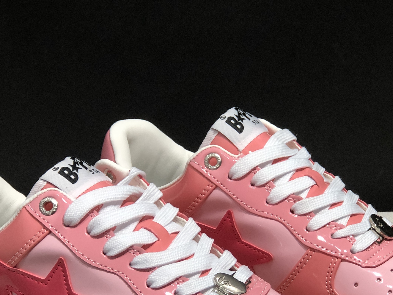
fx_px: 1237
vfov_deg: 13.5
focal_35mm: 109
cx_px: 195
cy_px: 228
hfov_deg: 18.0
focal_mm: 6.6
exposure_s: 1/30
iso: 80
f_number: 2.8
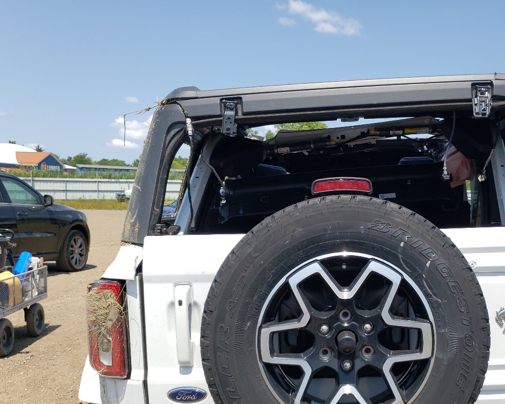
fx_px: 598
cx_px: 353
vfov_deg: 36.7
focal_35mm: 40
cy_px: 290
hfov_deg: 44.8
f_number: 1.5
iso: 50
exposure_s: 1/3333
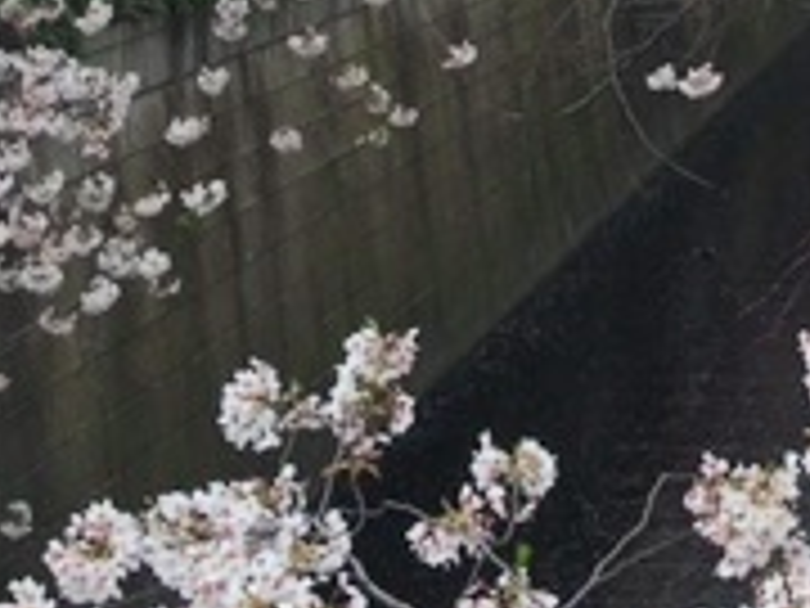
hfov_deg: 18.3
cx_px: 900
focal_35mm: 103
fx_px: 2410
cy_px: -401
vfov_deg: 13.3
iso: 25
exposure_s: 1/169
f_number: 2.2
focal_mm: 4.15
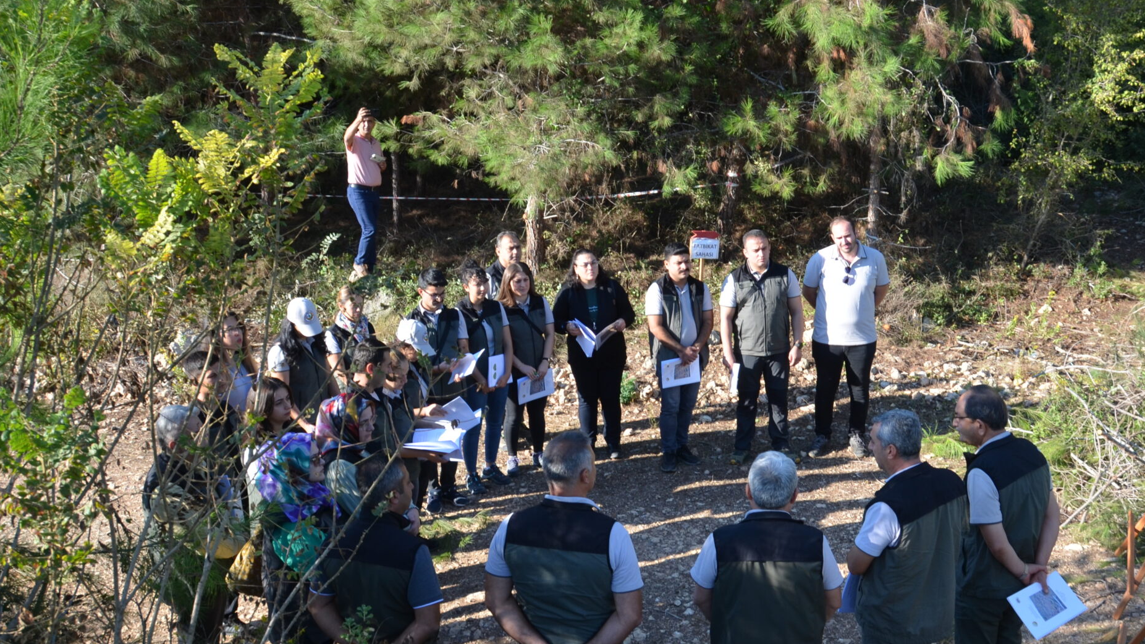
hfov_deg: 51.2
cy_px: 323
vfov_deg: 30.4
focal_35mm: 39
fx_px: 1184
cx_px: 695
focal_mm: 18
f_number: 7.1
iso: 200
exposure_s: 1/200
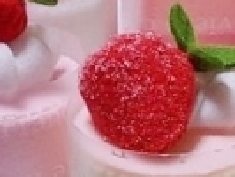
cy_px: 102
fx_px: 1101
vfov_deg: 9.2
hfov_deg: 12.1
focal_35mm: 162
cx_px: 198
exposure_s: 1/25
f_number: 3.3
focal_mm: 6.1
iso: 200
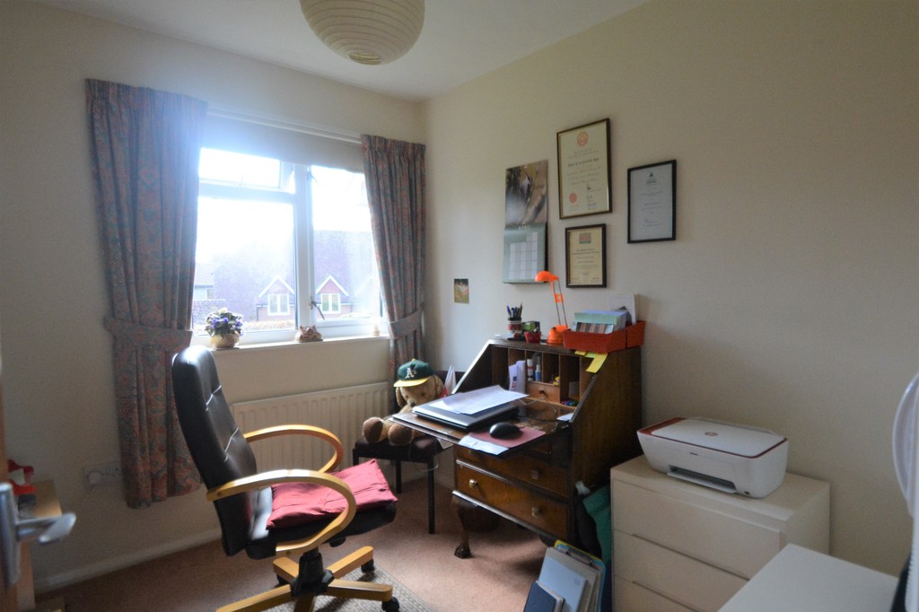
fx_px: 383
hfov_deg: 100.4
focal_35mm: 15
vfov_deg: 77.3
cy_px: 306
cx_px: 460
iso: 1600
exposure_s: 1/320
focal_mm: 10
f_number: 3.5
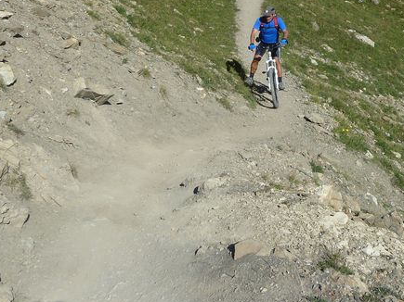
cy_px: 29
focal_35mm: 46
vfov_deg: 30.1
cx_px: 275
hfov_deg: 40.6
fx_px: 537
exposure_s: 1/400
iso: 80
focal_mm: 4.1
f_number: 5.6
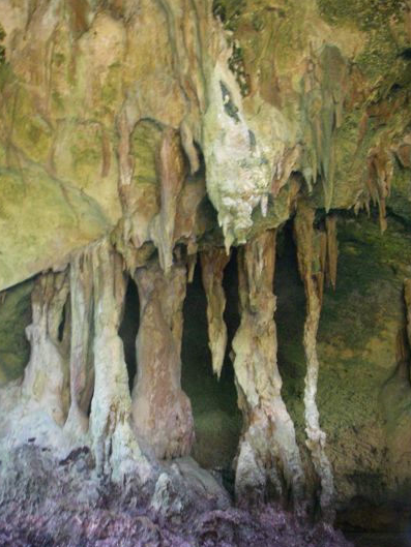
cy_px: 312
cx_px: 172
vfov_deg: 41.1
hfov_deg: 31.5
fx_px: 728
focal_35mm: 46
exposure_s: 1/10
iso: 400
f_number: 3.3
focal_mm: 6.3
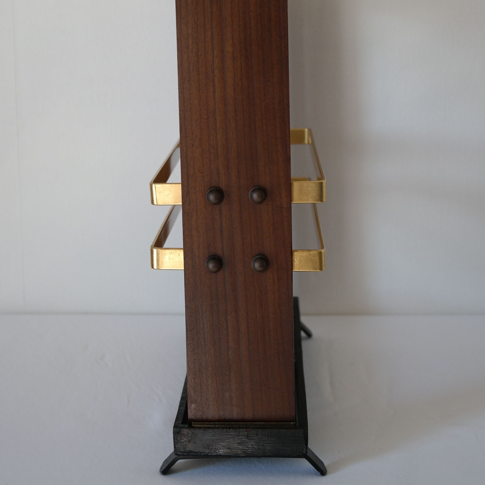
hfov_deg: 27.3
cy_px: 133
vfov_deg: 27.0
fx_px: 999
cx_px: 243
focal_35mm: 63
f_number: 4.5
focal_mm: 32
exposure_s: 1/60
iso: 200
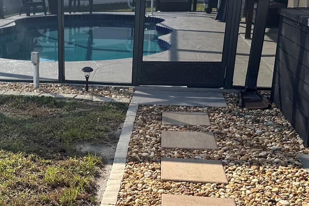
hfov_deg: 35.1
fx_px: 472
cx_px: 63
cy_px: 169
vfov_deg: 24.2
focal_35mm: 55
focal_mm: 6.86
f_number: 1.78
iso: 80
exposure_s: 1/4016
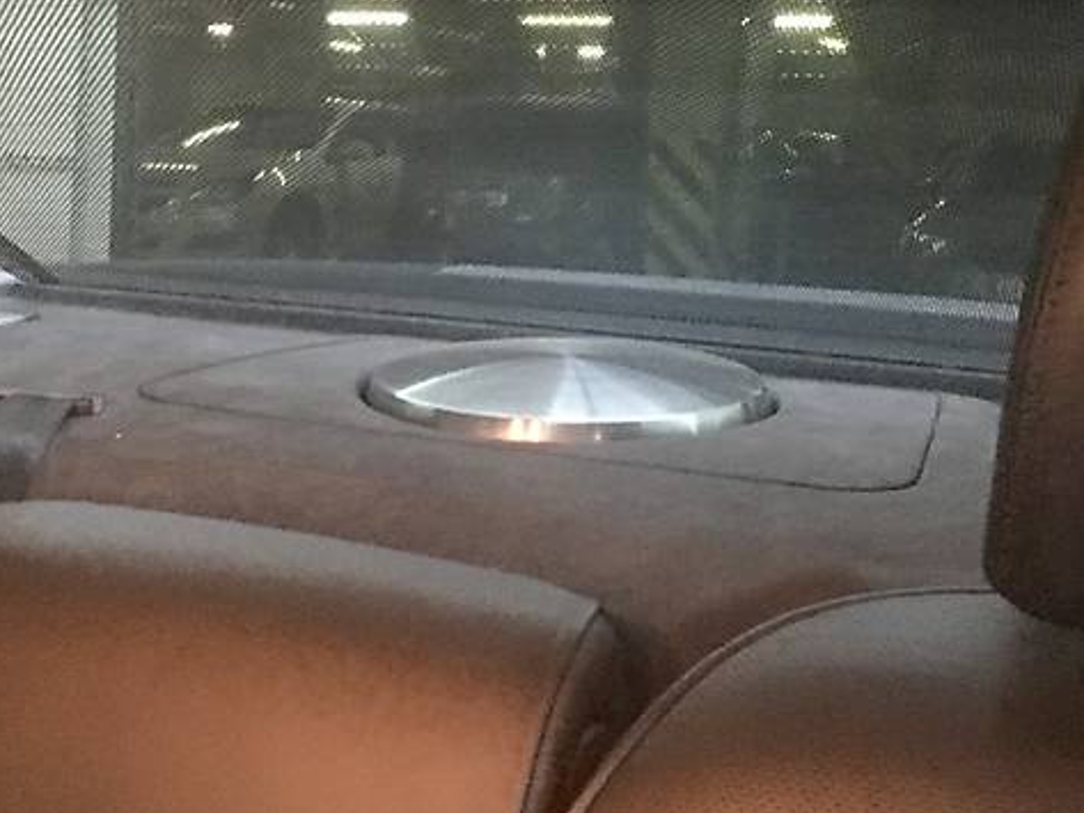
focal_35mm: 49
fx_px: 1535
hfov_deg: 38.9
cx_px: 539
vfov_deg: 29.4
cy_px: 247
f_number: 2.2
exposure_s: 1/4
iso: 250
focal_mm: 4.2
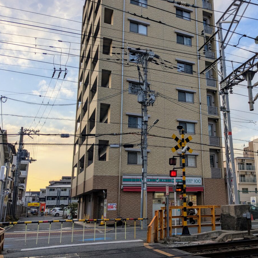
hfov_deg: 48.8
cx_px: 175
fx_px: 278
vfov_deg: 49.7
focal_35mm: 33
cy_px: 128
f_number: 1.73
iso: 25
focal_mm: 4.38
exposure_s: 1/867
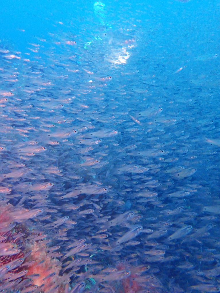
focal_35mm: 25
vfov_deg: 69.4
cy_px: 146
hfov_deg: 54.9
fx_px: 212
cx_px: 110
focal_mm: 4.5
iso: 800
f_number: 2.8
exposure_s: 1/60
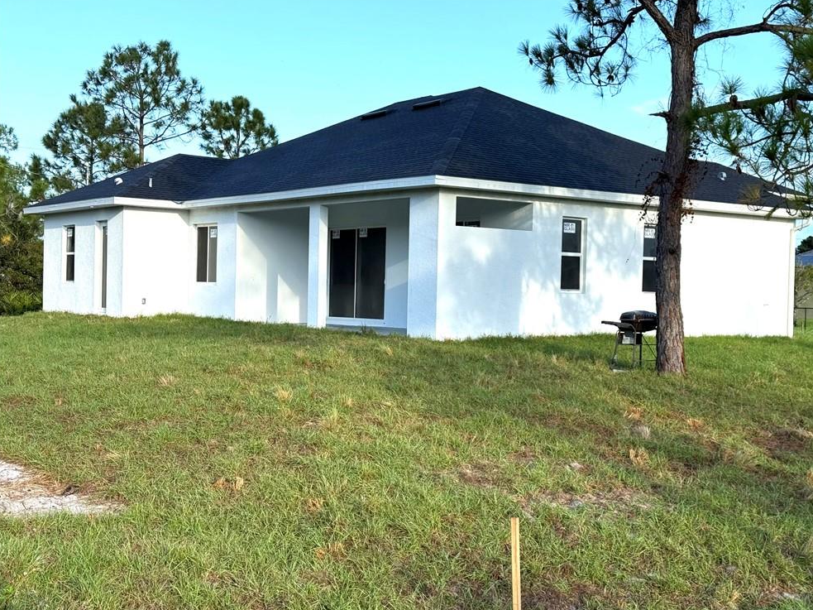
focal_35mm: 50
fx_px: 1174
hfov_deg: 38.2
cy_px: 305
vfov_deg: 29.1
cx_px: 419
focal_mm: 6.76
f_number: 1.78
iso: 64
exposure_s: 1/1678
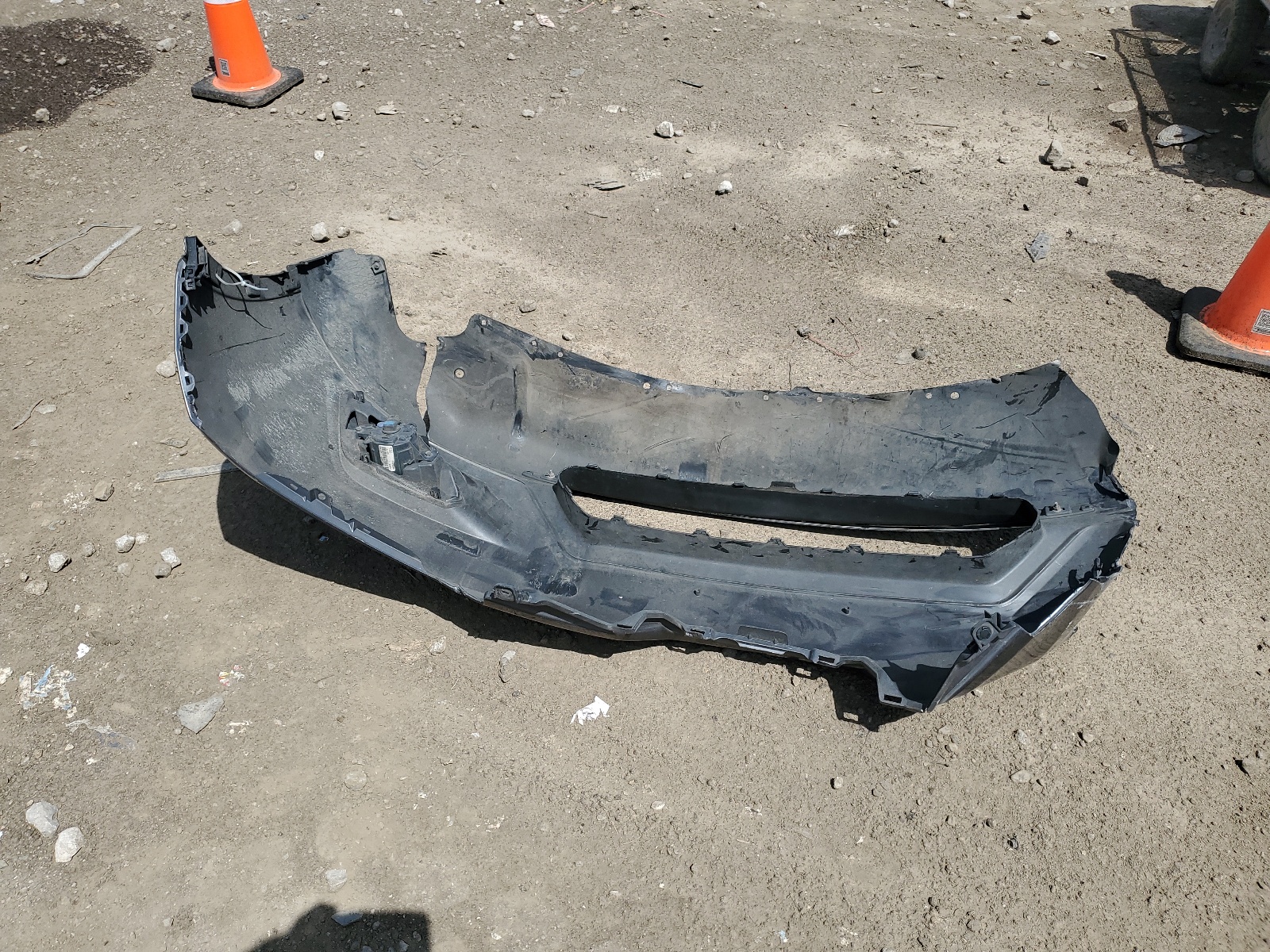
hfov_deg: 67.3
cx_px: 635
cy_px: 476
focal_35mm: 26
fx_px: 954
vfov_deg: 53.1
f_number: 1.5
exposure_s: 1/5000
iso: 50
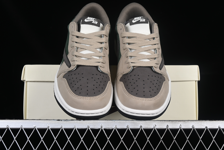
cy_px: 75
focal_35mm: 75
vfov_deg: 18.2
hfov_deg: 27.0
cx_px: 112
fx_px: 467
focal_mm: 50
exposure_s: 1/80
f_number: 8
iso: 160
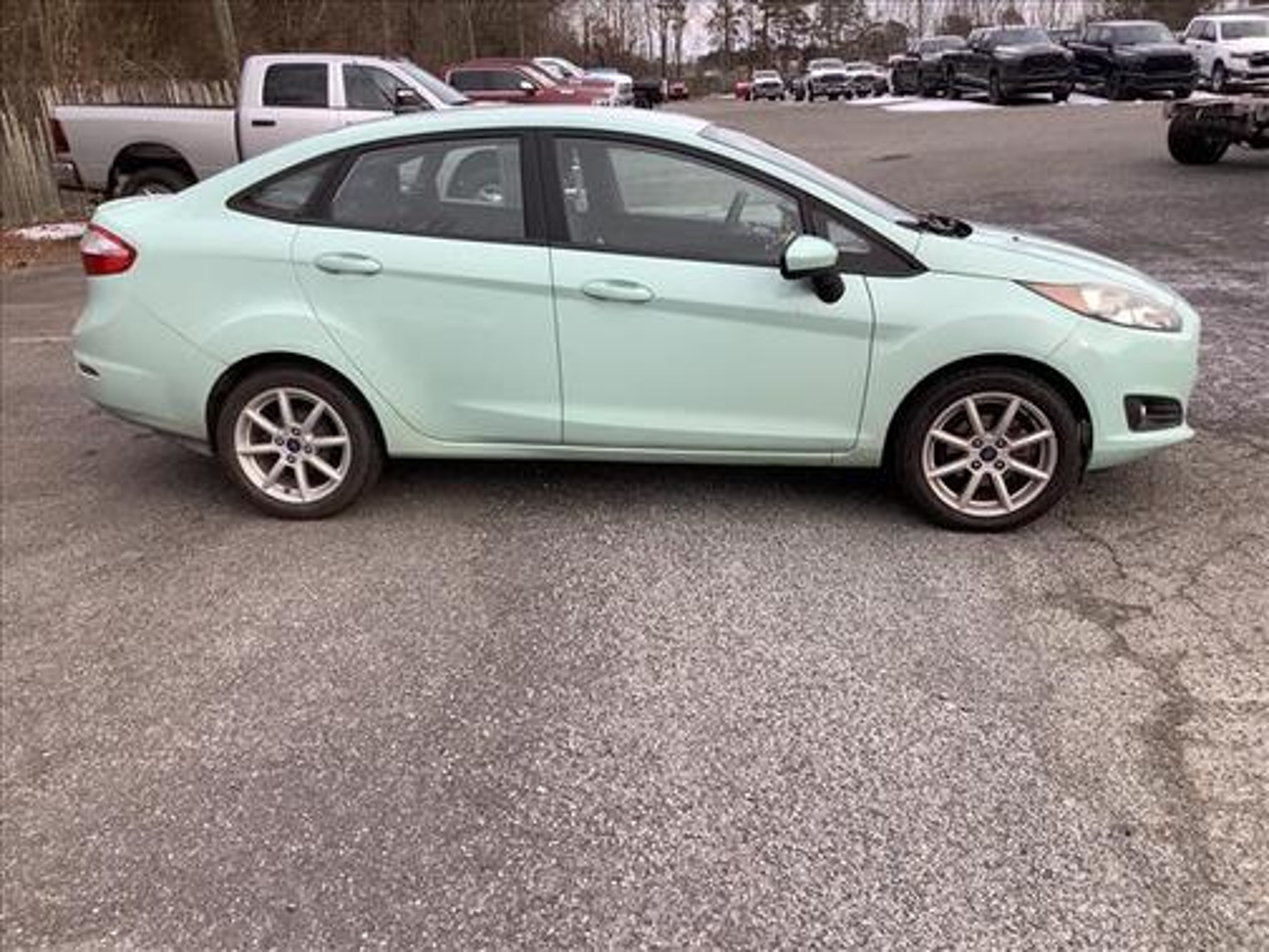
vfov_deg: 45.4
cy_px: 476
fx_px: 1136
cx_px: 634
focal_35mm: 31
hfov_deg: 58.4
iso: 25
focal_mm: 3.3
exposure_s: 1/238
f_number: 2.4
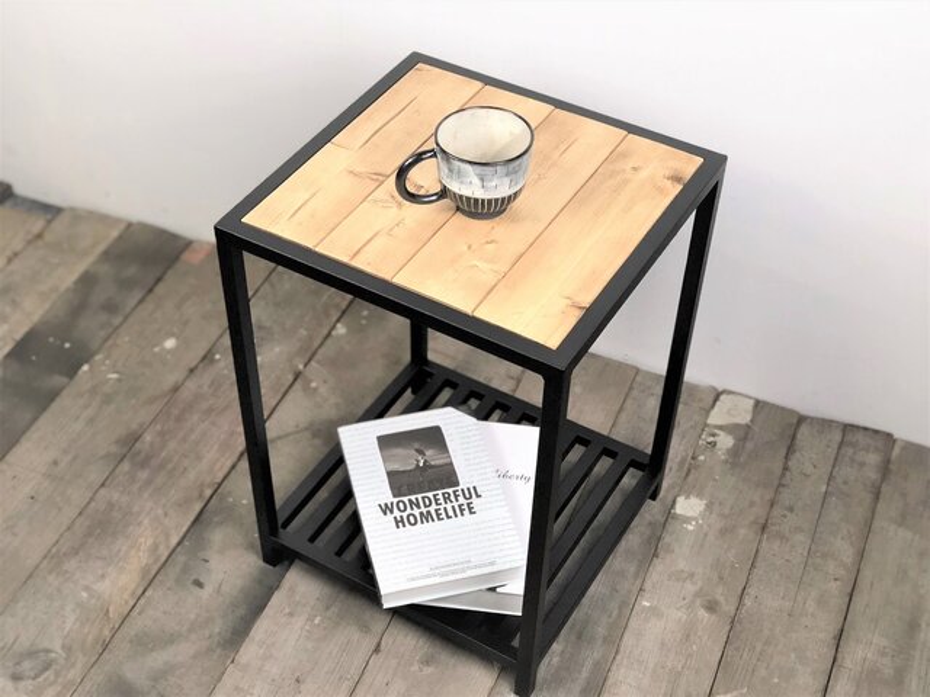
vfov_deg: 28.0
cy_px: 348
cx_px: 465
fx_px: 1397
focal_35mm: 52
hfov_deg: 36.8
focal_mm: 6
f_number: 2.4
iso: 80
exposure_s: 1/60
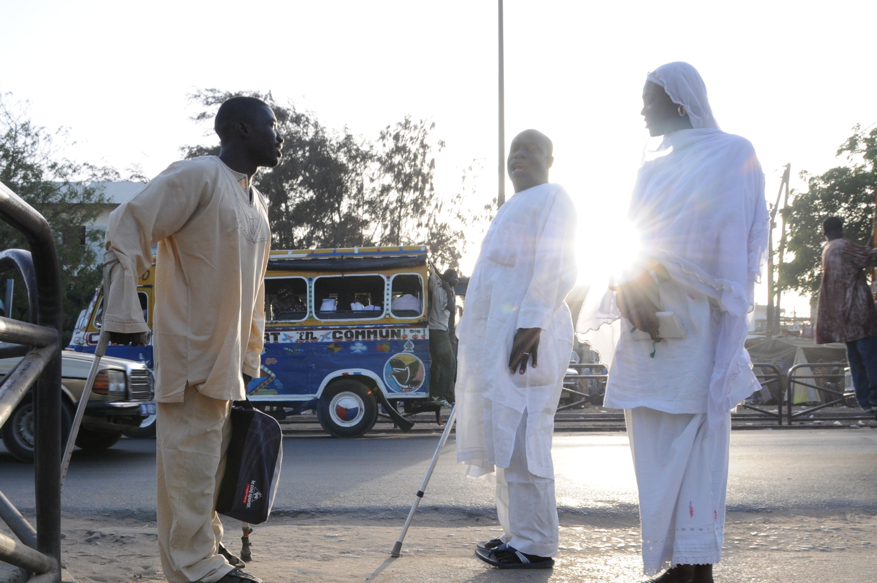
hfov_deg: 51.4
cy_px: 398
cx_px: 328
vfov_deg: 35.4
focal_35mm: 37
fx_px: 900
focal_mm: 18
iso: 500
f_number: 11
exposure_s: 1/160
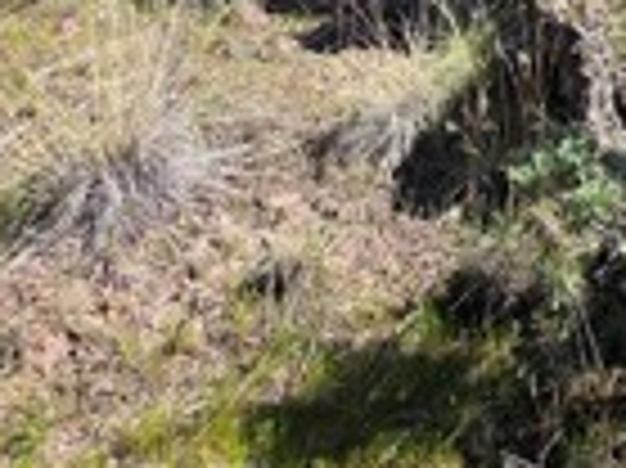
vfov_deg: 19.8
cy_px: -302
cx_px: 680
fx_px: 1084
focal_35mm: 60
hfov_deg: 29.2
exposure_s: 1/927
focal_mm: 2.2
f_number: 1.9
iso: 40
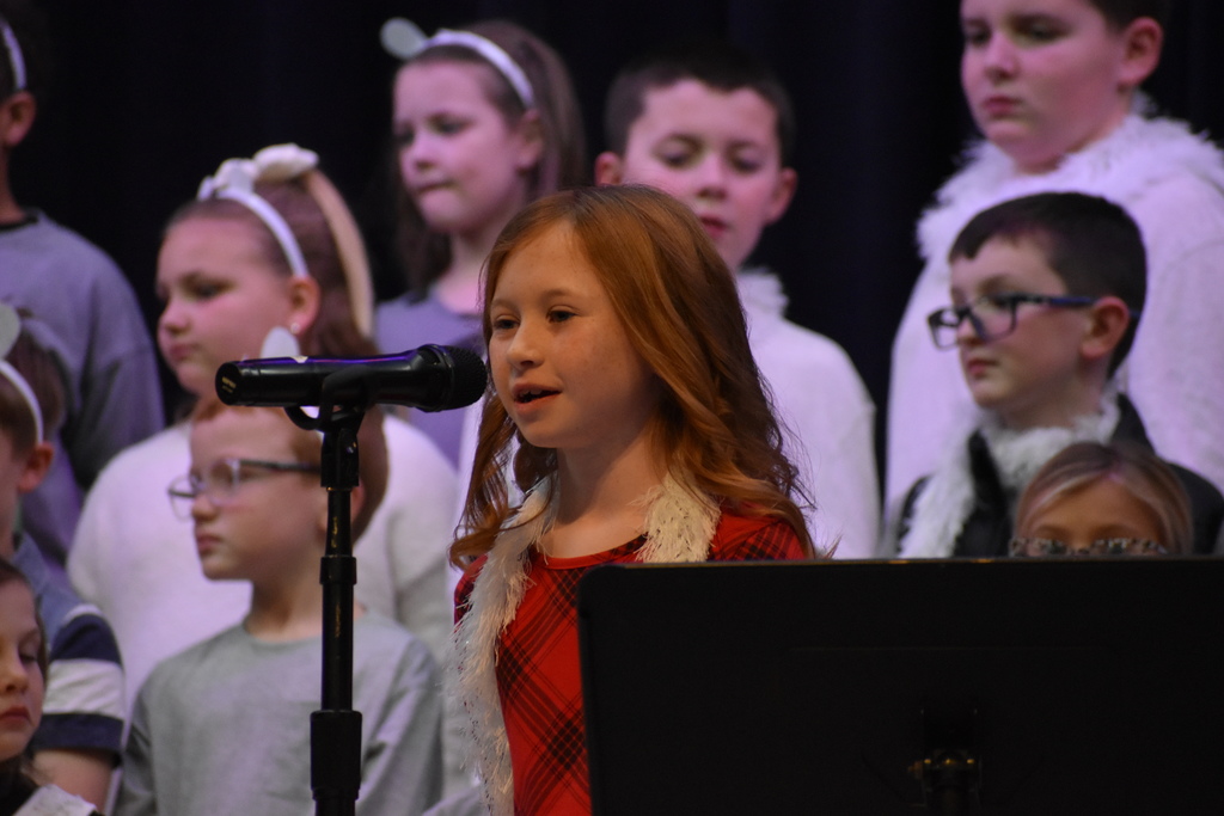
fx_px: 11221
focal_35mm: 330
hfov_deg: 6.2
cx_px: 612
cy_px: 408
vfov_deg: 4.2
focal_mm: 220
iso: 3200
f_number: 5.6
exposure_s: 1/250
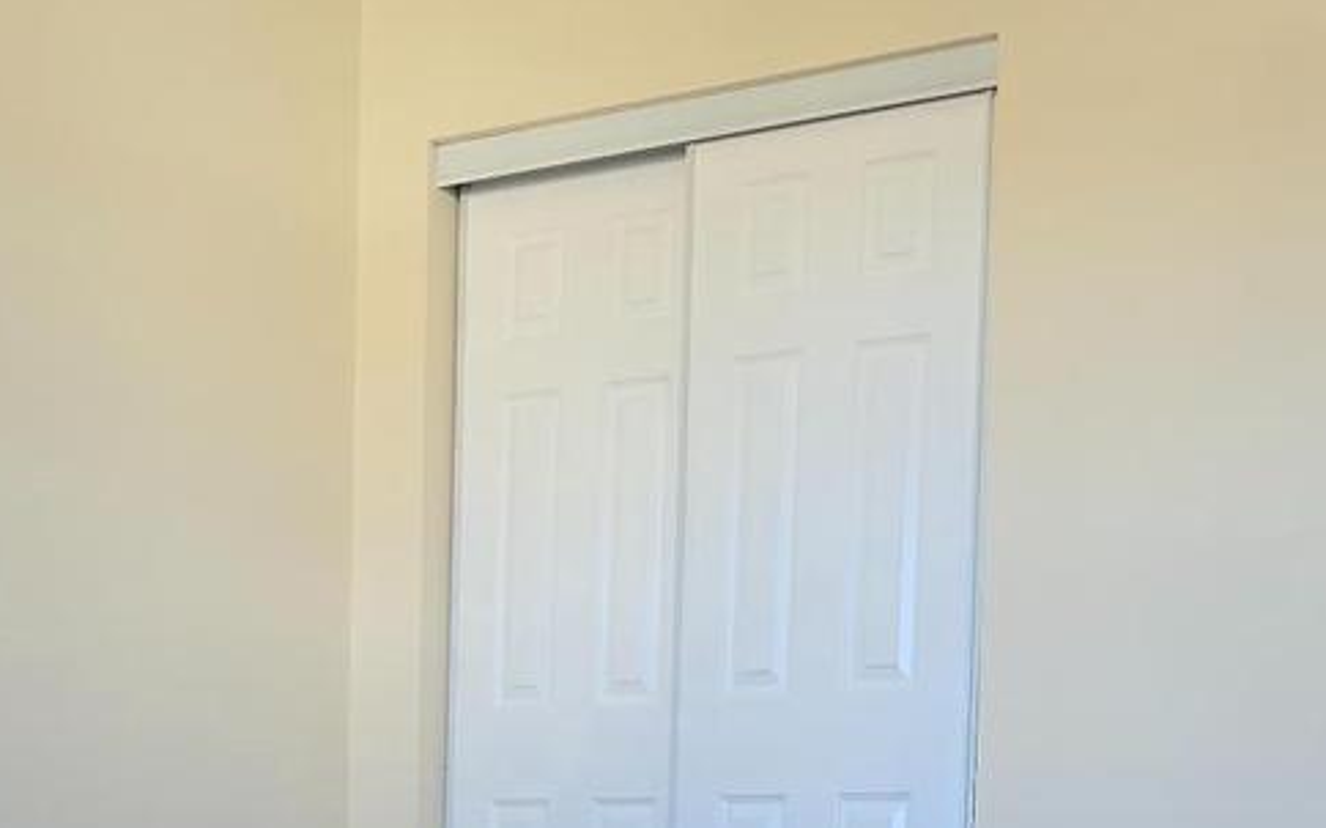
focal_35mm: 41
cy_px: 1031
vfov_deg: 27.0
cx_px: 1019
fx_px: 1481
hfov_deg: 46.2
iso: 50
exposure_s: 1/60
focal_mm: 2.2
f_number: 2.2
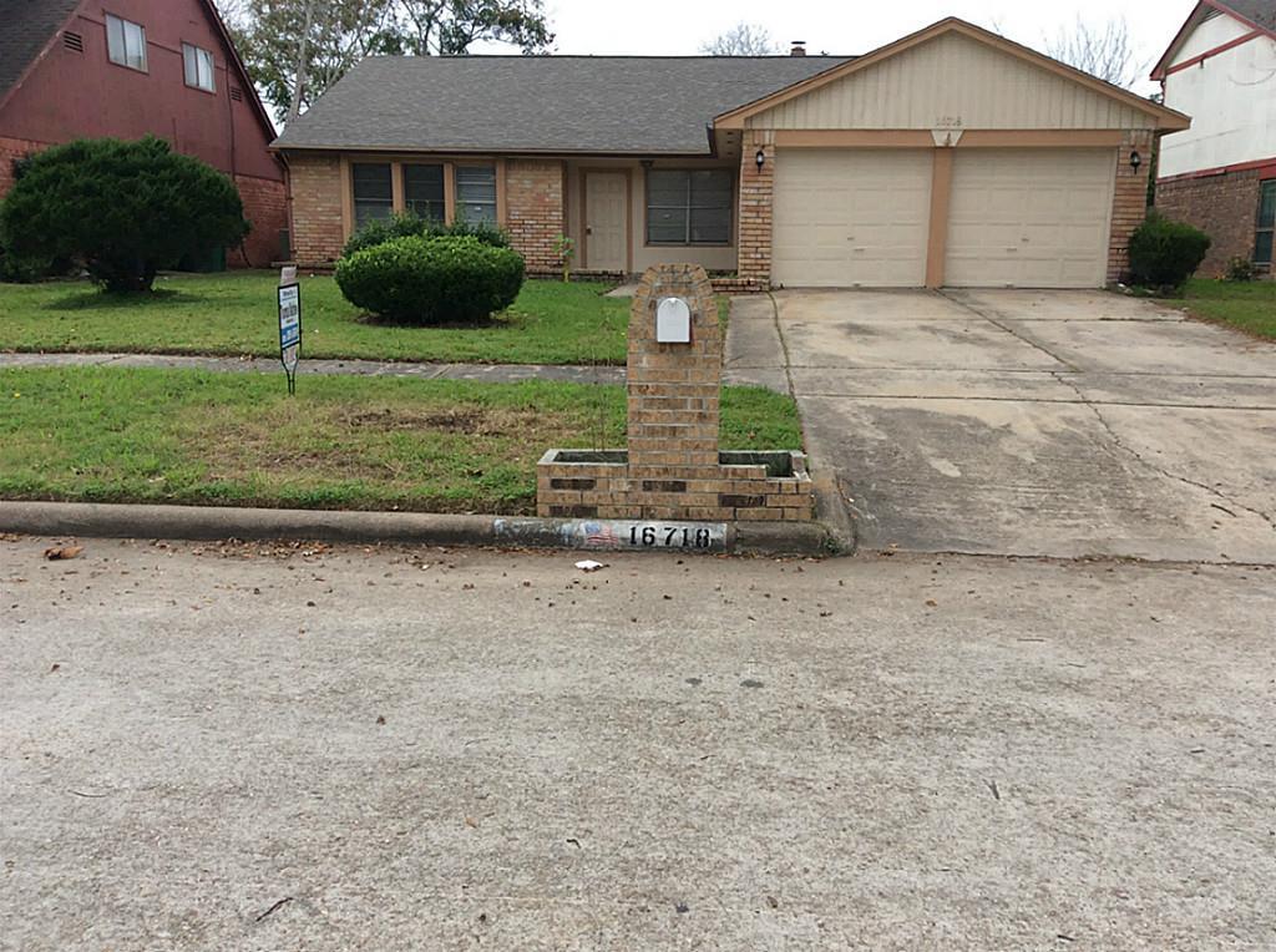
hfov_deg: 55.4
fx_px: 1214
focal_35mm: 33
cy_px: 476
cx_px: 638
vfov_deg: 42.8
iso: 32
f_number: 2.4
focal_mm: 3.3
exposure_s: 1/351
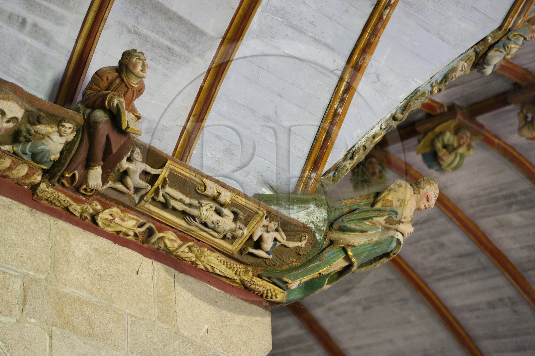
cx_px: 268
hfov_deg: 10.3
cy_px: 178
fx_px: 2970
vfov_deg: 6.9
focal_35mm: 200
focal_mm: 200
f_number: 4.5
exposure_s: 1/40
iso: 1600
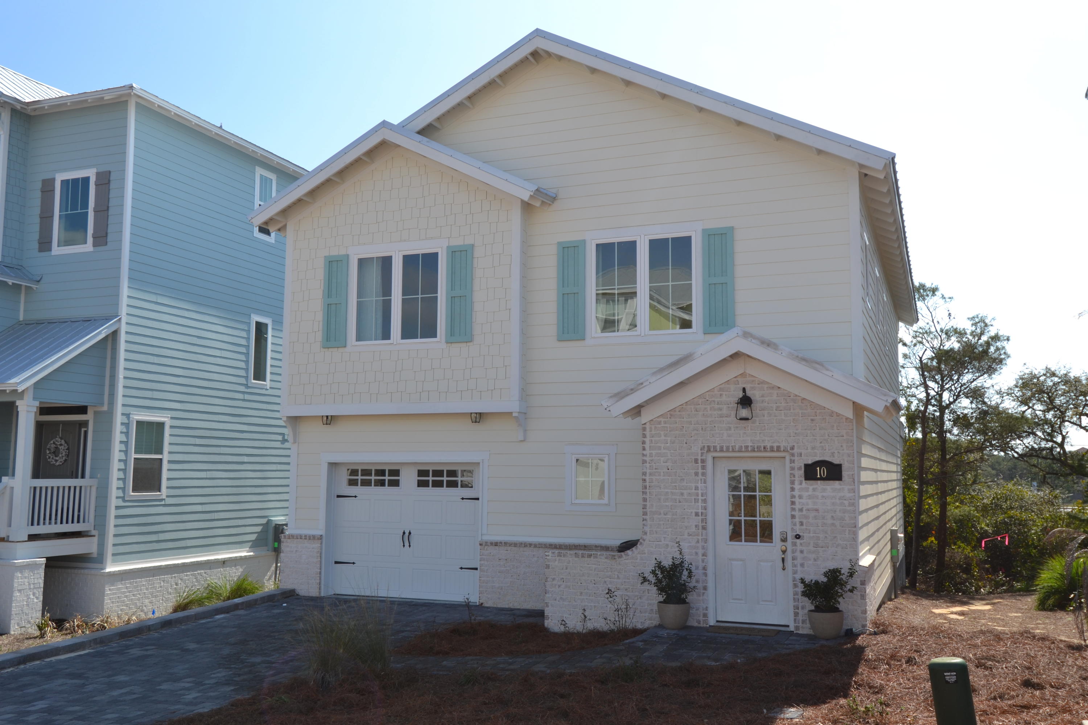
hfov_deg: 57.2
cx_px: 544
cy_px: 362
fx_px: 997
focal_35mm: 33
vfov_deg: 40.0
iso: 100
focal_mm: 22
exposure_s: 1/320
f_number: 9
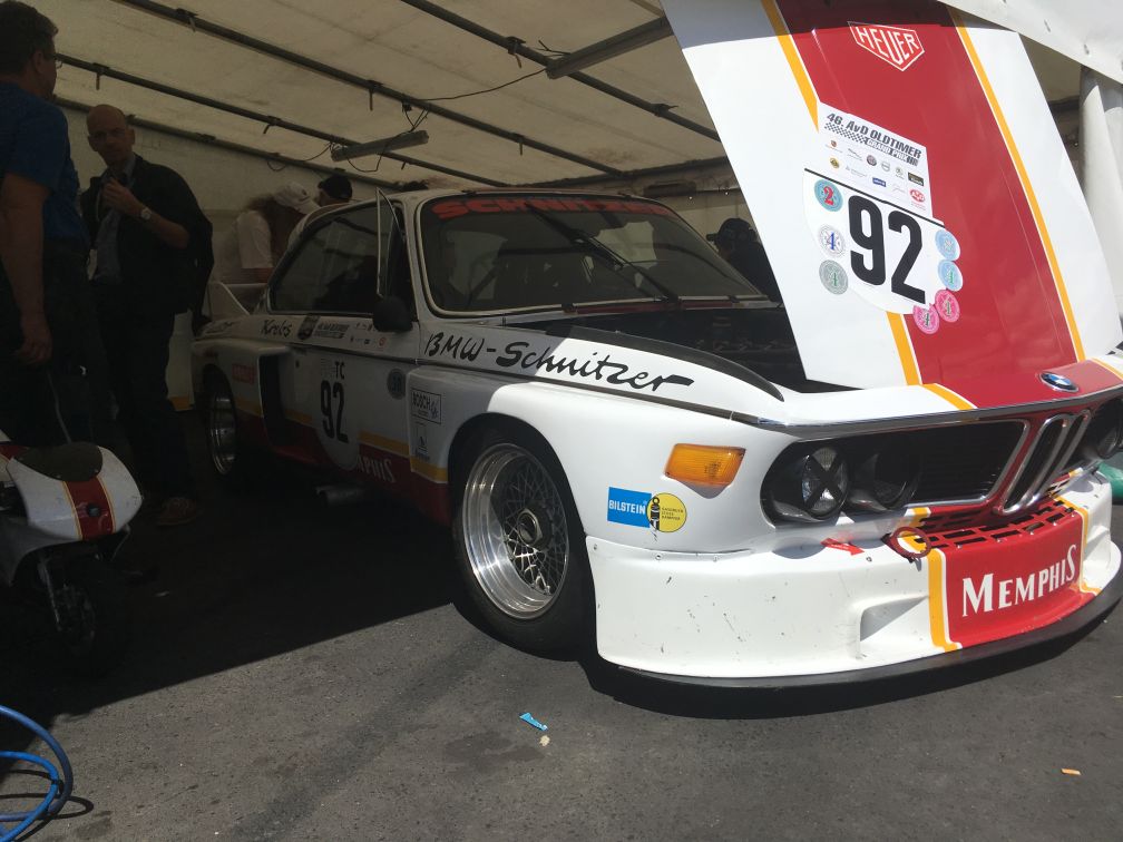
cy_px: 421
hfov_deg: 61.7
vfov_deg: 48.2
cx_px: 562
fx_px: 941
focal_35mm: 29
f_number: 2.2
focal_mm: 4.15
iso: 25
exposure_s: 1/3846
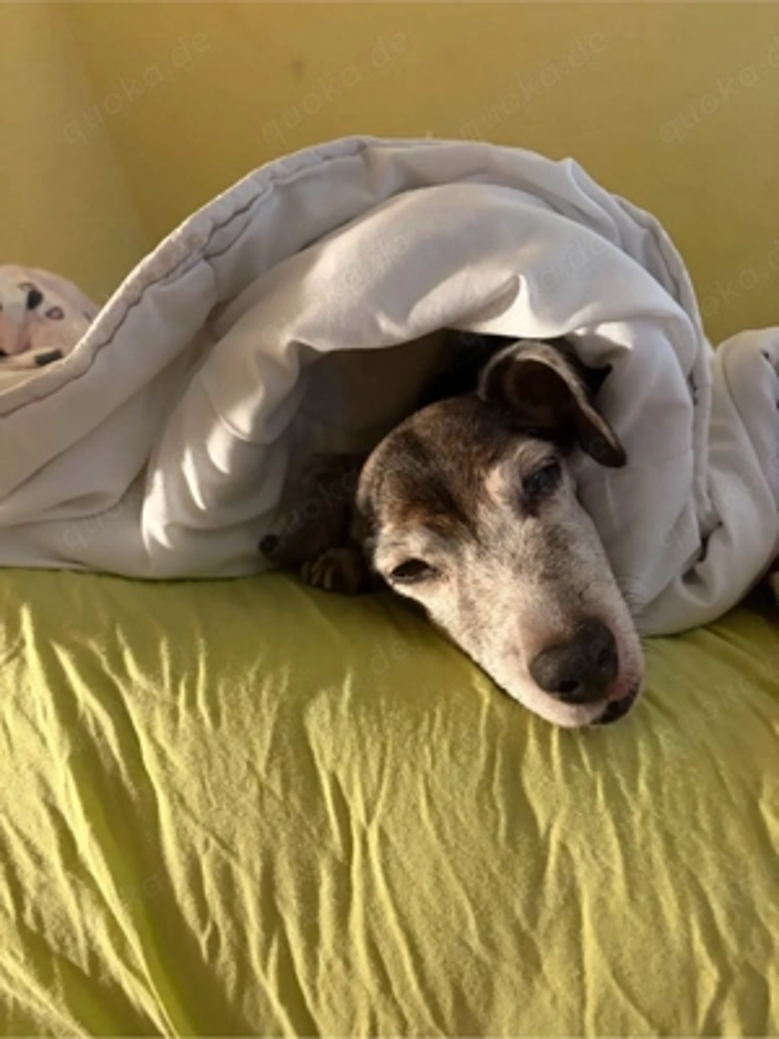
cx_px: 390
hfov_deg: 53.1
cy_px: 520
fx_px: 780
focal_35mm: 26
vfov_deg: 67.3
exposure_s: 1/33
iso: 400
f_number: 1.6
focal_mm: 5.96
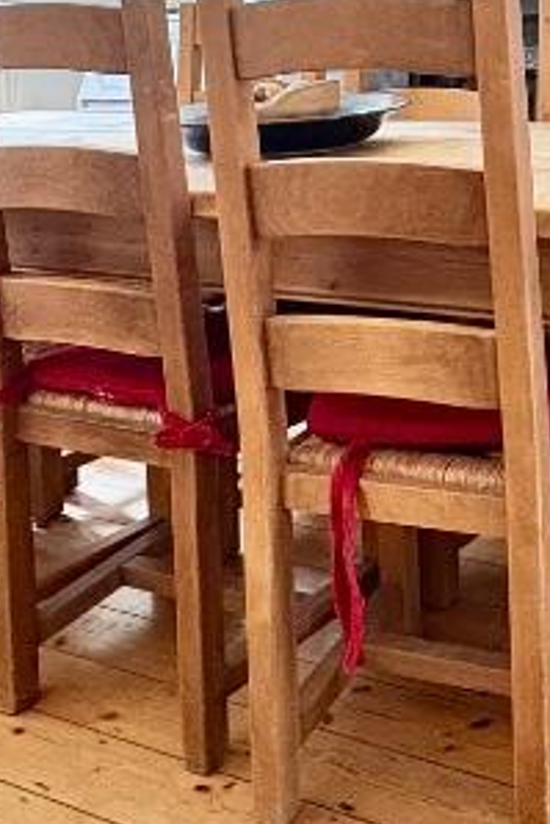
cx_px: 578
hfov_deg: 25.4
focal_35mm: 50
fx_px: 1144
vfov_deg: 36.3
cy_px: 36
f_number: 2.2
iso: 640
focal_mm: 2.22
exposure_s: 1/50
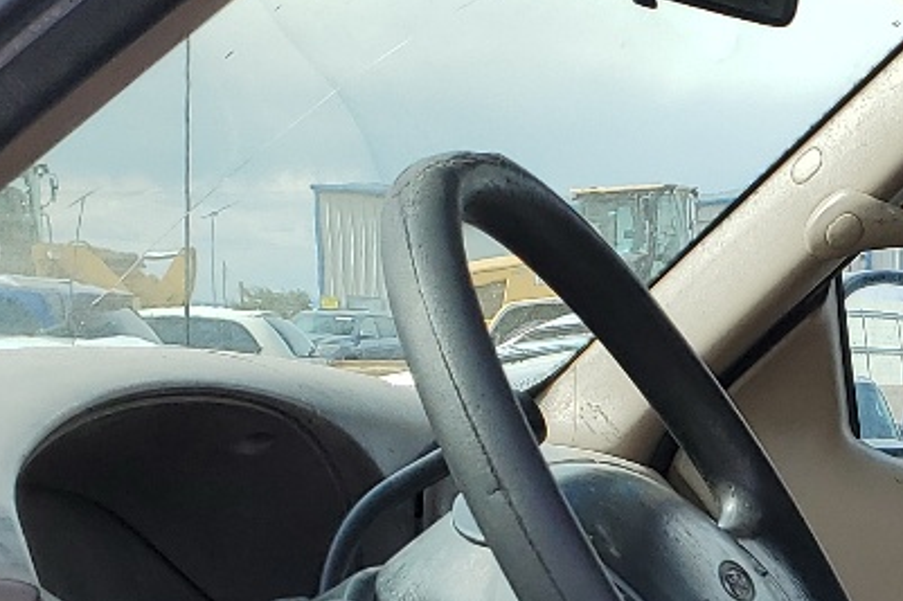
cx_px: 1225
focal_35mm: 108
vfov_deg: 12.1
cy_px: 887
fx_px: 2708
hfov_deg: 17.6
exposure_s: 1/1111
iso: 50
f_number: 1.5
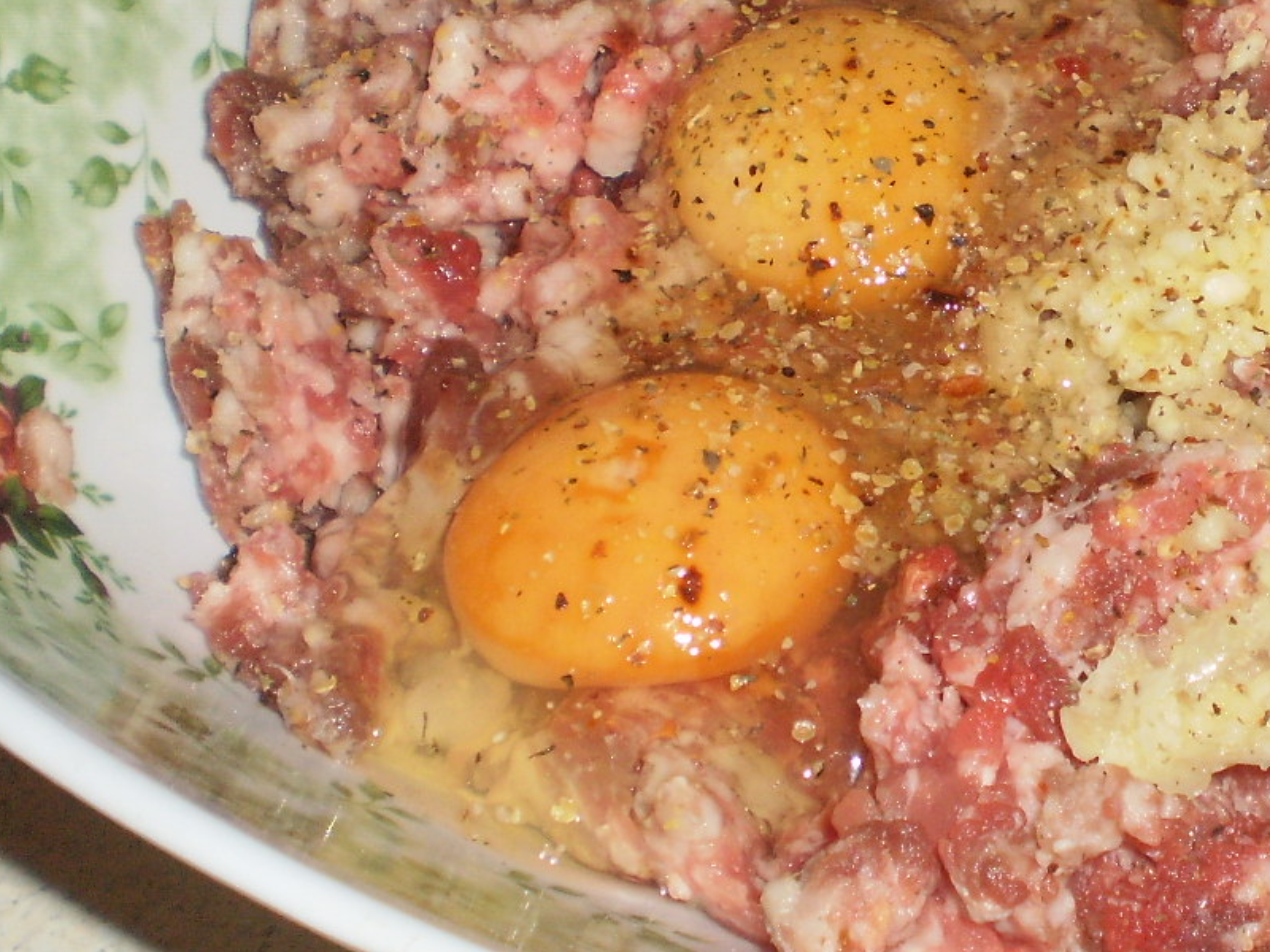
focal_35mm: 72
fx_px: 2642
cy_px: 251
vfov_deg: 20.3
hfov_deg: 26.2
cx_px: 1126
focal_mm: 6.3
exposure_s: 1/30
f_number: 3.1
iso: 125
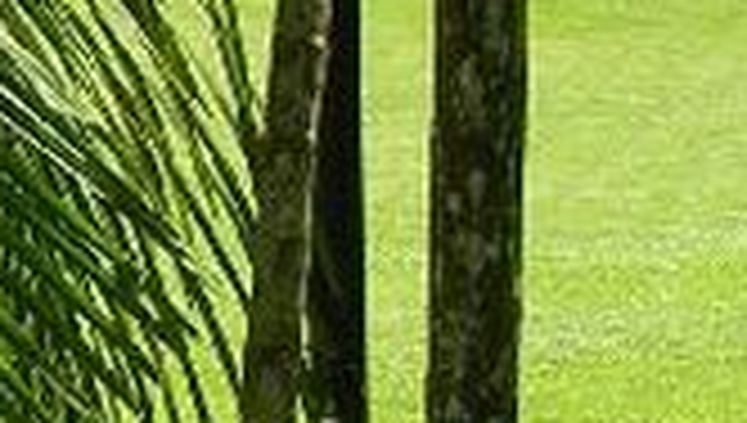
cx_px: -747
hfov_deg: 9.5
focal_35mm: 211
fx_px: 4186
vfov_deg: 5.8
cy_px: 443
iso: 50
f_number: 3
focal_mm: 7.1
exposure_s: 1/442
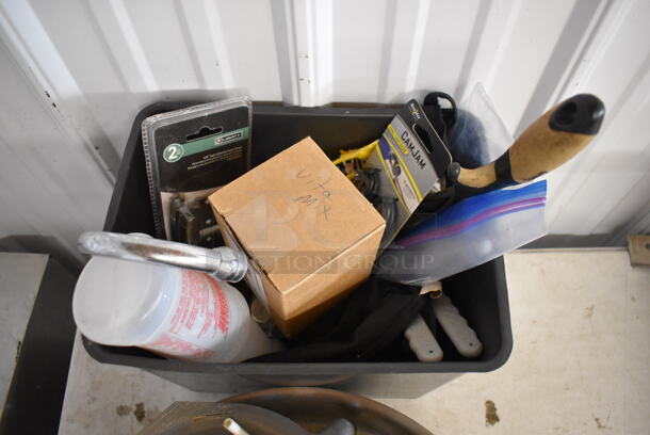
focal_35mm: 27
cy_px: 218
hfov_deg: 67.3
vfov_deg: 48.0
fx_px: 488
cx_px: 325
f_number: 3.5
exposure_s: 1/125
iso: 3600
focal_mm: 18
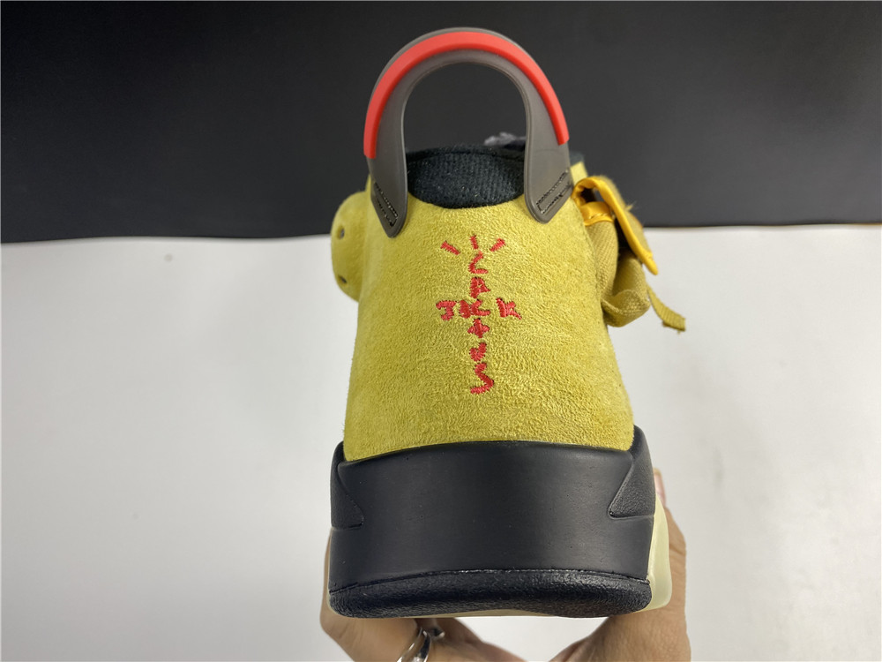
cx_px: 441
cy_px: 331
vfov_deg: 53.1
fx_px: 662
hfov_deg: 67.3
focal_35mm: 26
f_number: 1.8
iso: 40
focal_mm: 4.25
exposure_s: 1/100
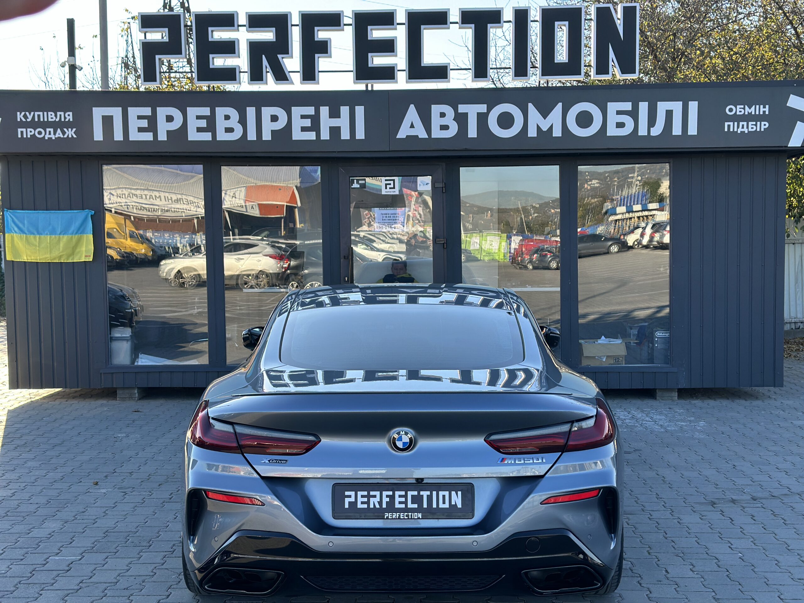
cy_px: 302
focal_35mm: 48
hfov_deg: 39.7
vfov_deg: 30.3
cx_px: 402
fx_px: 1115
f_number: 1.78
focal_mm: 6.86
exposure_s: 1/1120
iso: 80
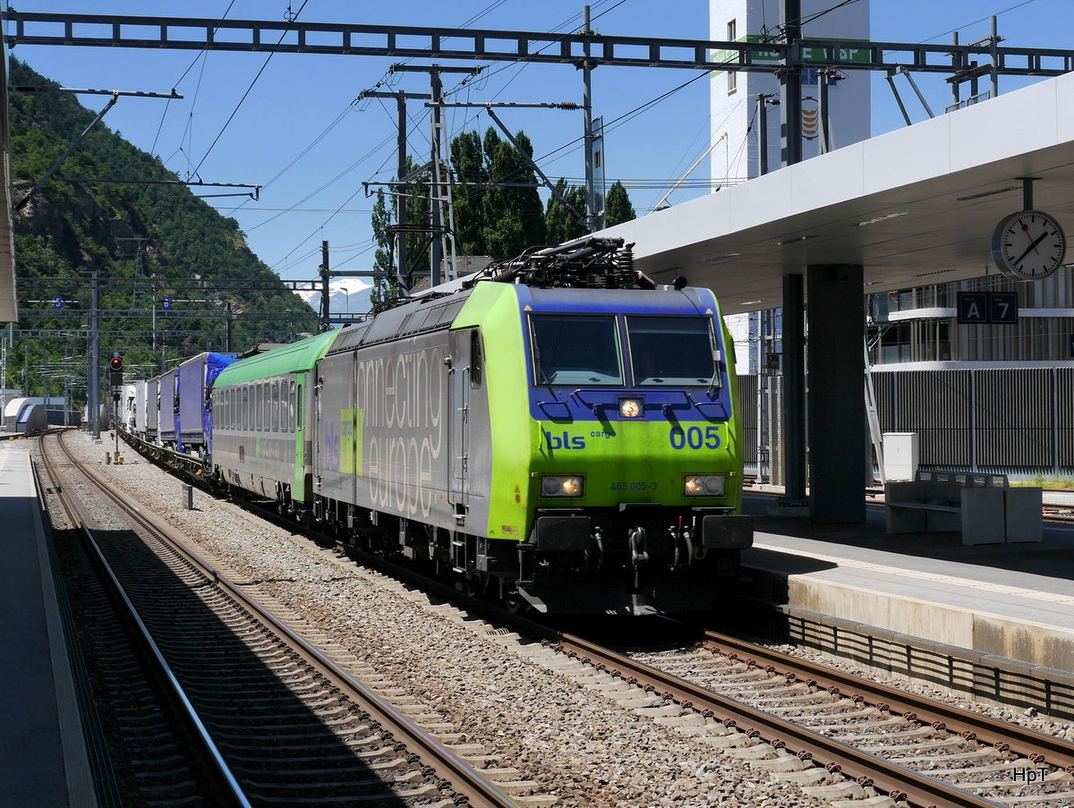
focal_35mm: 50
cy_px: 404
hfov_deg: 38.1
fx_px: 1553
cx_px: 537
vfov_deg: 29.2
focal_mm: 25
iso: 160
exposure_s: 1/320
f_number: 9
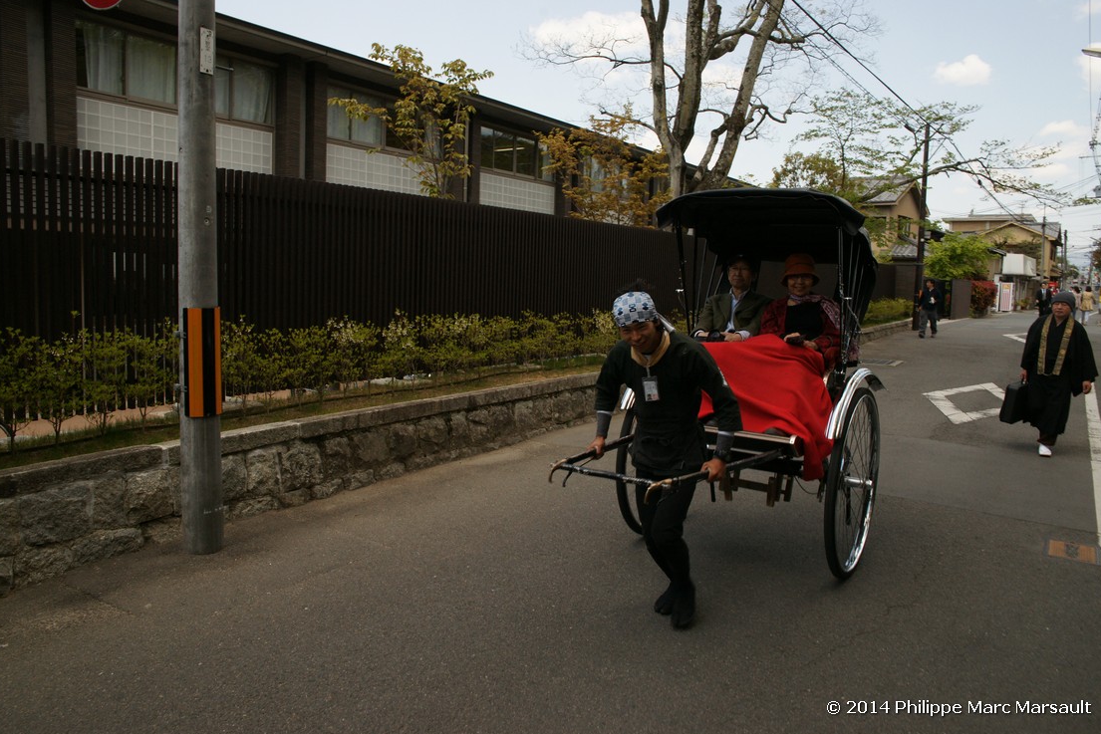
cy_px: 359
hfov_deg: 71.5
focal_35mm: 25
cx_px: 546
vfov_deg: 51.3
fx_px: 765
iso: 400
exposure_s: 1/200
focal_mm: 24
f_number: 11
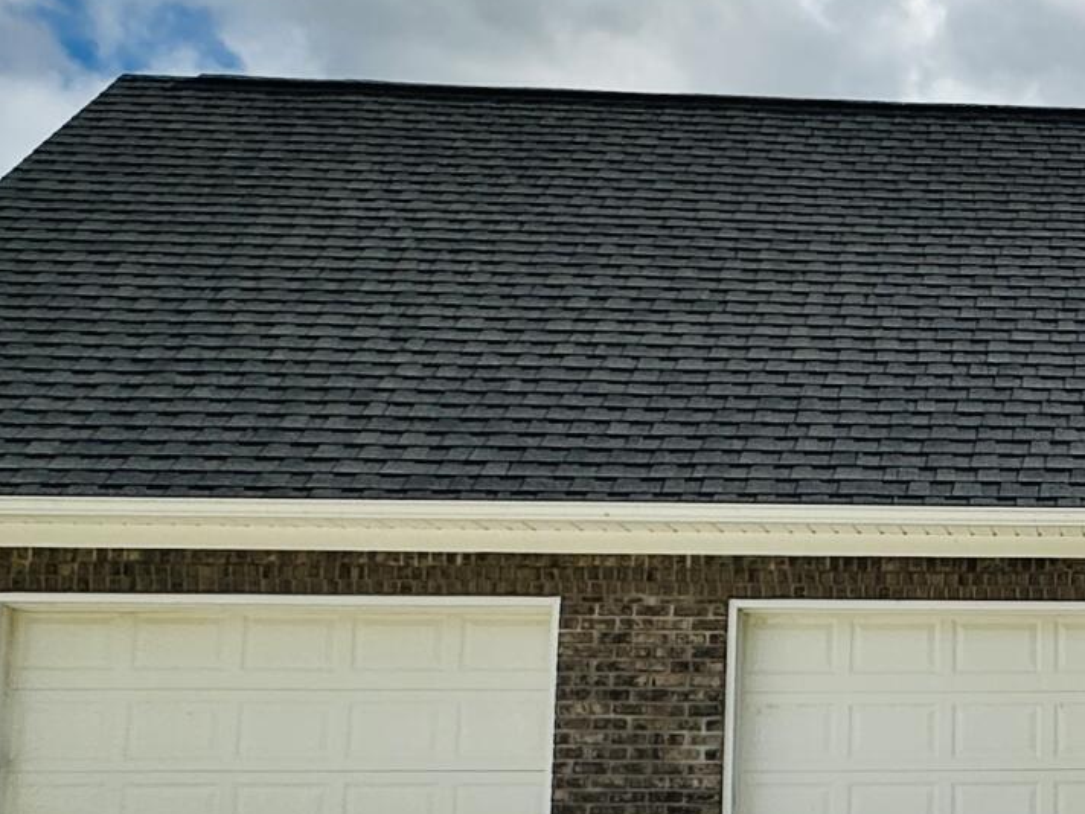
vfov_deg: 24.5
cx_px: 1298
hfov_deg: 28.5
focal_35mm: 59
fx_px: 1849
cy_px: 623
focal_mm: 2.22
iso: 50
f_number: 2.2
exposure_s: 1/2398
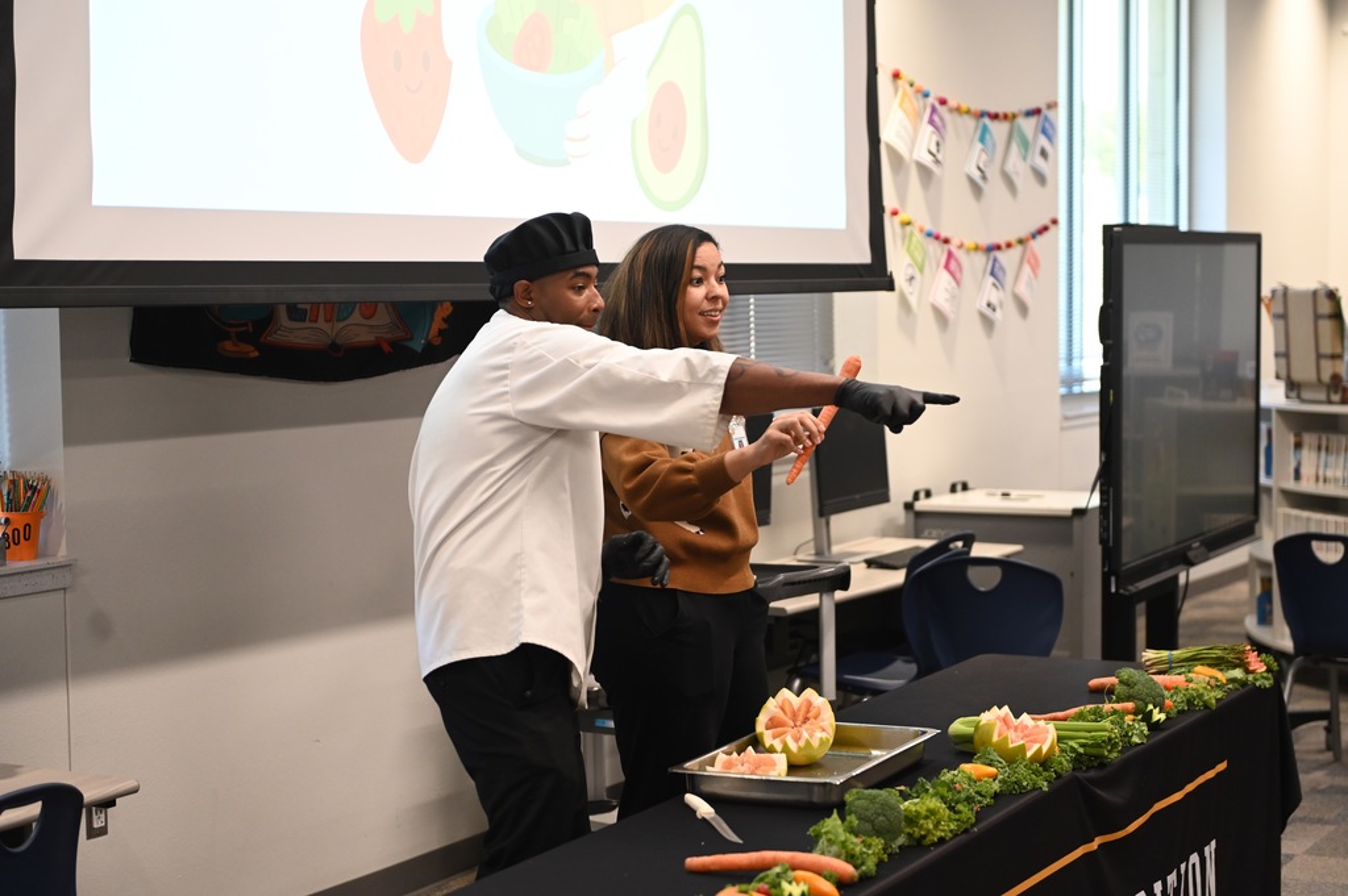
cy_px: 448
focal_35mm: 70
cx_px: 674
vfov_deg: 19.4
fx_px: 2619
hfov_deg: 28.9
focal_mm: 70
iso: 1600
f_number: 2.8
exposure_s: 1/250
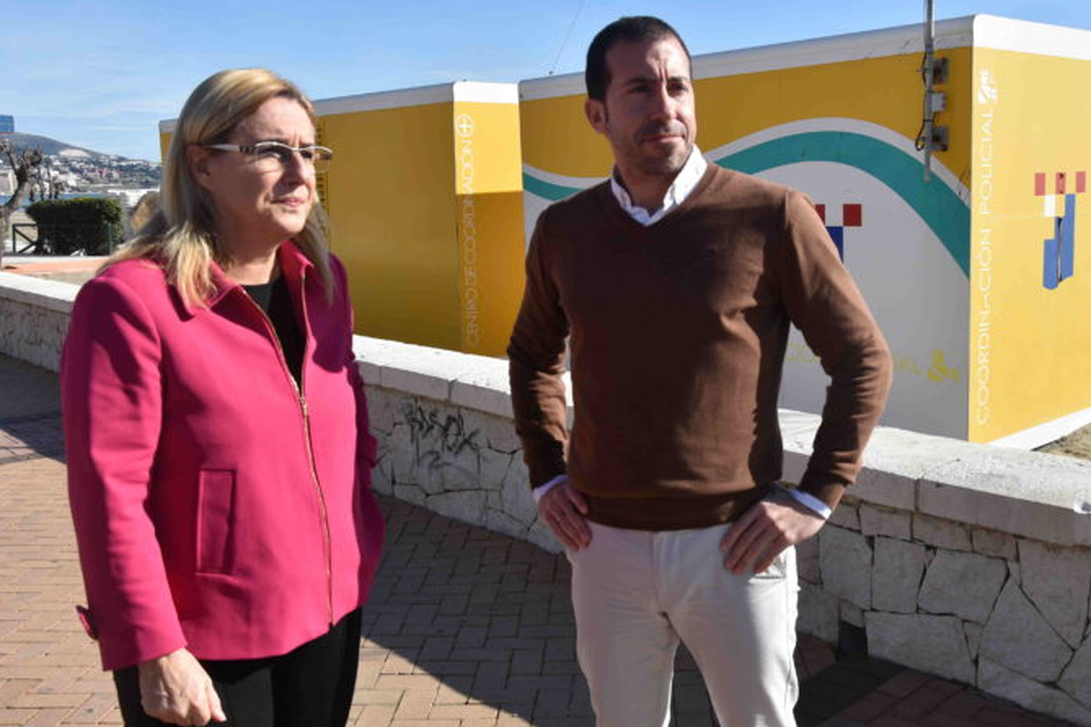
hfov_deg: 50.6
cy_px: 377
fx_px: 1152
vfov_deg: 35.0
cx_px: 618
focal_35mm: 38
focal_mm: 22
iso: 180
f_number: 8
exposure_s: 1/500
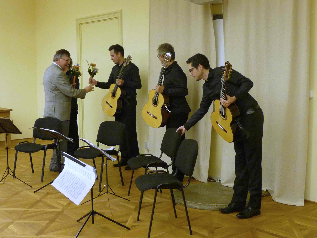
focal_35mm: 49
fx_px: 449
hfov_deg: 38.9
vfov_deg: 29.7
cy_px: 119
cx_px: 158
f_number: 3
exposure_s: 1/40
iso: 400
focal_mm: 6.2
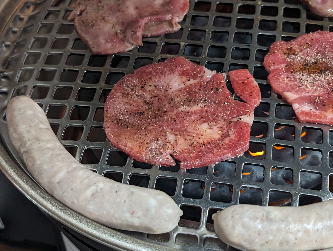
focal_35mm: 54
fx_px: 520
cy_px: 132
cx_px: 164
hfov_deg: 35.5
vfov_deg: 27.1
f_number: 1.68
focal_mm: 6.9
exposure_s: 1/60
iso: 293
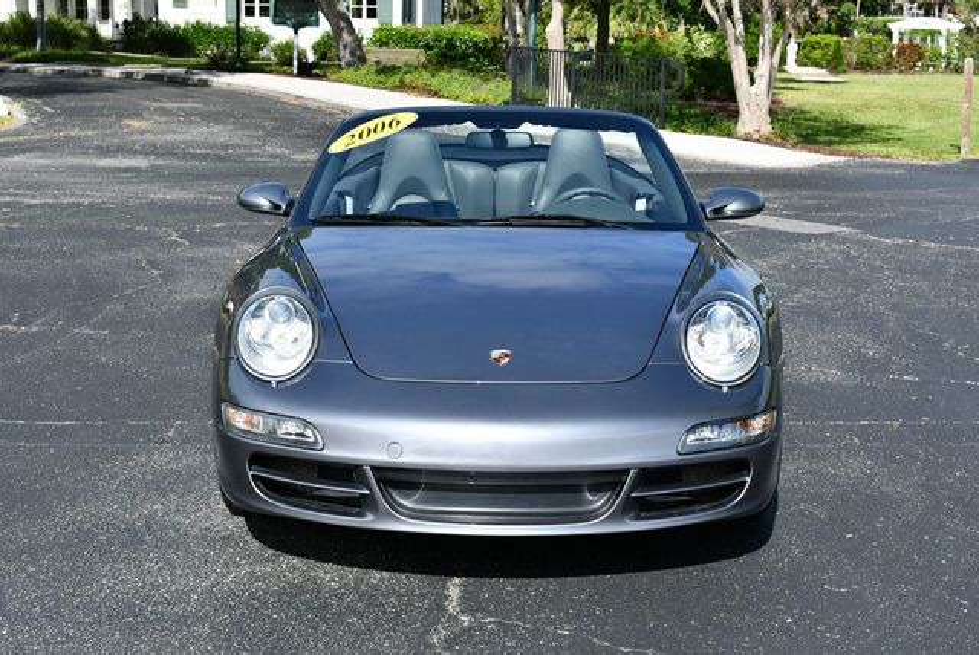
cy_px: 328
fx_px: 1851
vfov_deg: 20.1
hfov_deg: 29.6
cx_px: 490
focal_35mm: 68
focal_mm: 34
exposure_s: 1/250
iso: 100
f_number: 8
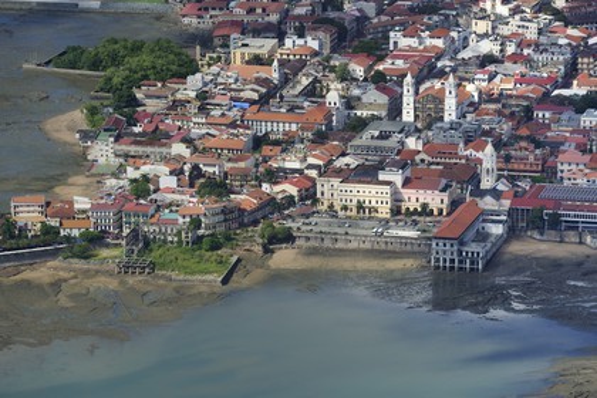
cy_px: 199
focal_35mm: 200
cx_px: 298
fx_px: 3316
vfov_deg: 6.9
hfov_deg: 10.3
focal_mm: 200
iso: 200
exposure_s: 1/1000
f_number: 7.1
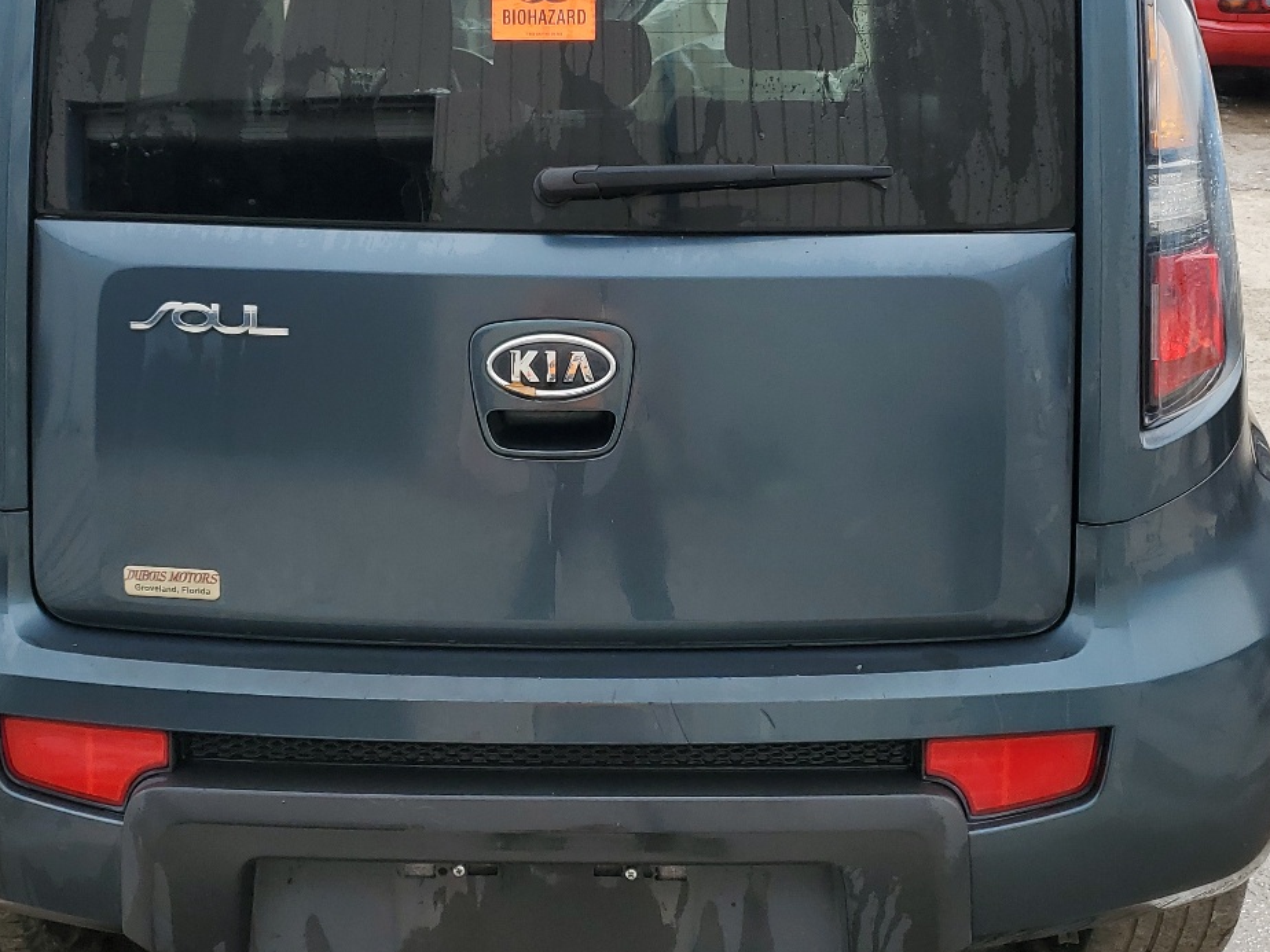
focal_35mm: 45
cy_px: 434
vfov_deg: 32.2
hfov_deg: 42.1
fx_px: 1651
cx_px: 671
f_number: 1.5
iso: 50
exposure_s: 1/1429
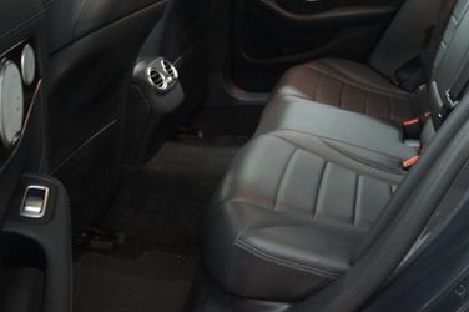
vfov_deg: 28.6
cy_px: 62
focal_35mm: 46
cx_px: 329
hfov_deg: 41.9
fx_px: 599
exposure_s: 1/30
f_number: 3.5
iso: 1600
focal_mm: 18
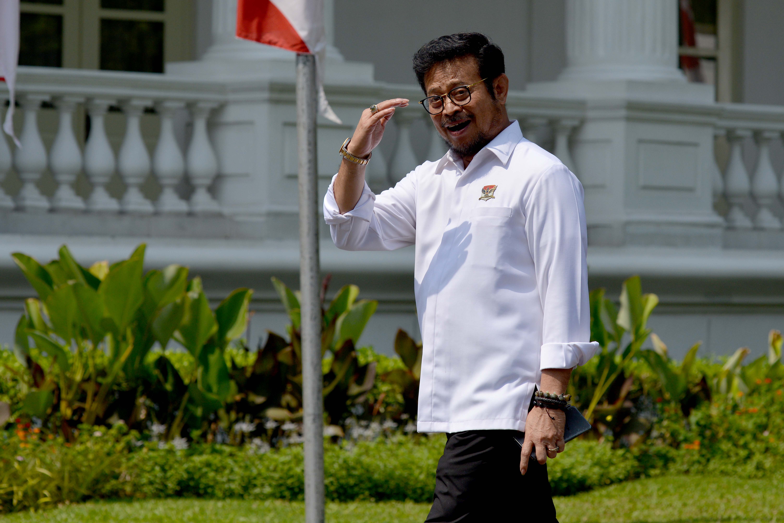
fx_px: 3377
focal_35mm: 155
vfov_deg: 8.9
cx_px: 392
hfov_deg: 13.2
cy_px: 262
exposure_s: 1/2000
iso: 400
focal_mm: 155
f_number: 8
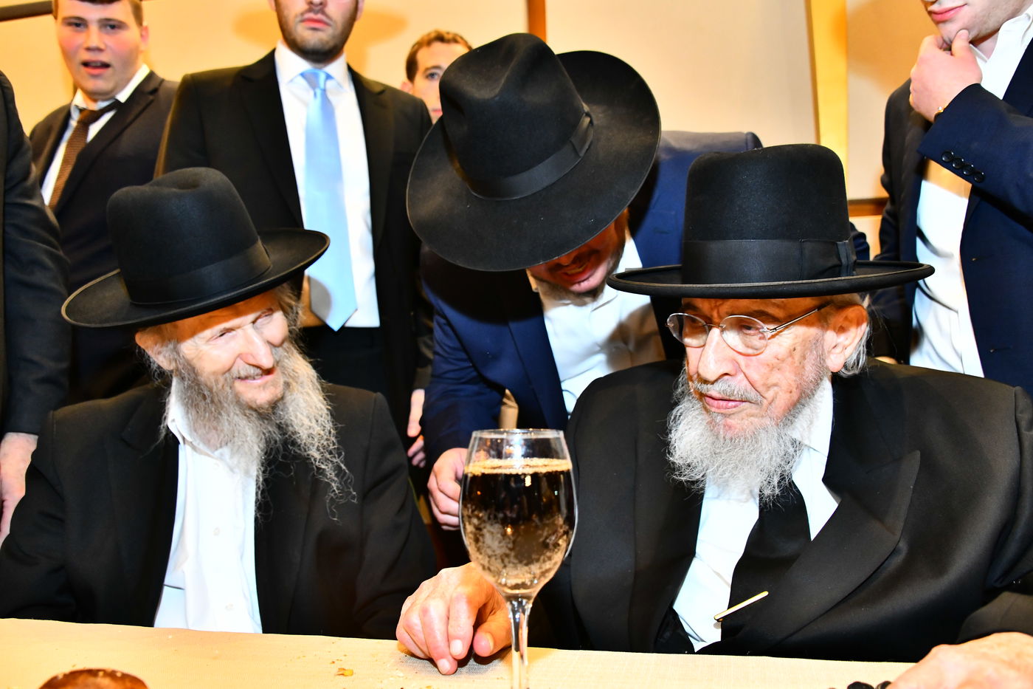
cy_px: 344
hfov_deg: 58.7
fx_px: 918
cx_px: 516
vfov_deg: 41.1
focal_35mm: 32
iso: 3200
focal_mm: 32
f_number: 5
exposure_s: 1/100
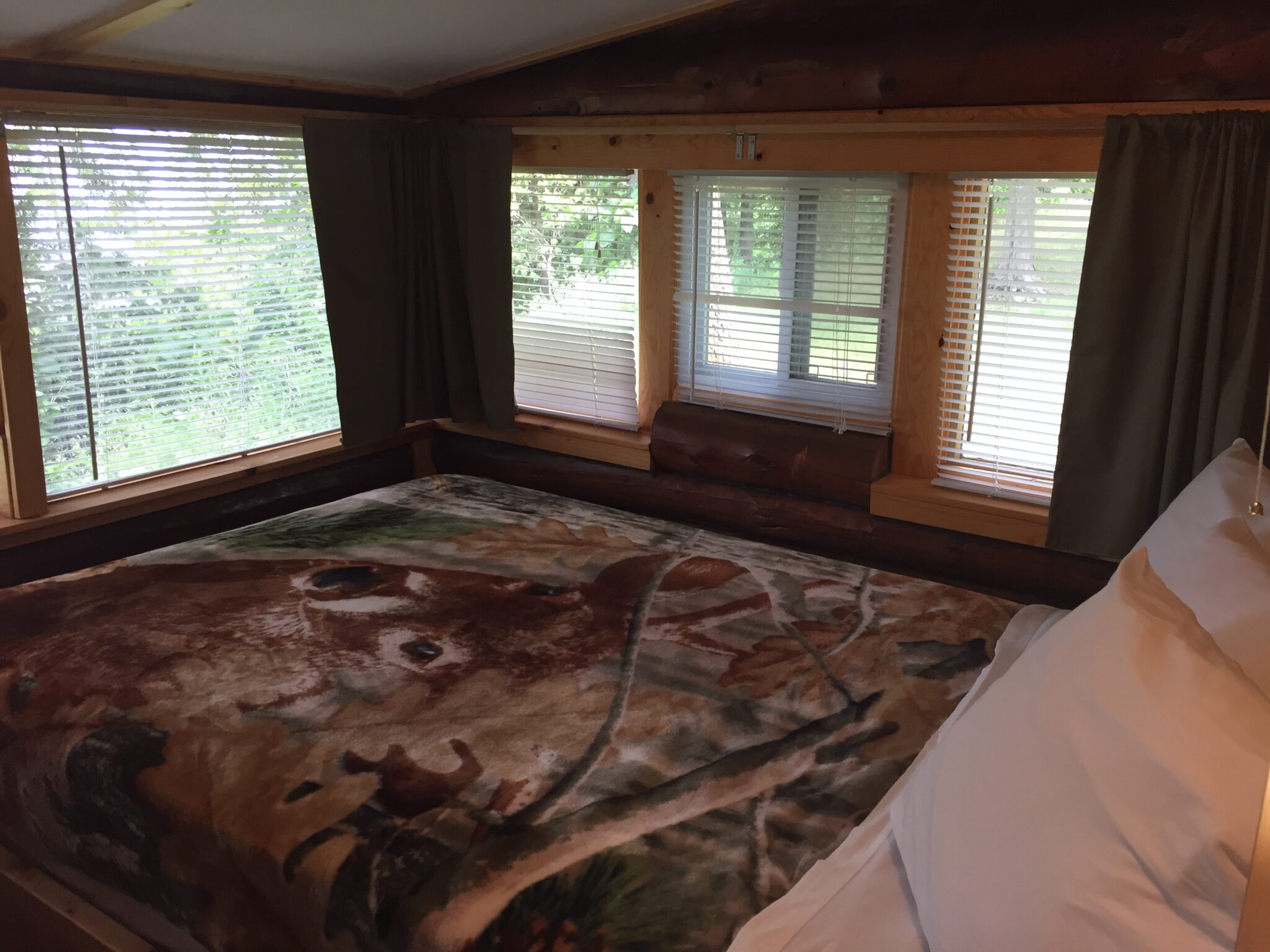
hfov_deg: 61.7
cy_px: 476
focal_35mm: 29
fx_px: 1064
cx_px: 635
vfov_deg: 48.2
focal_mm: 4.15
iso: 32
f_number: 2.2
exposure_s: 1/30
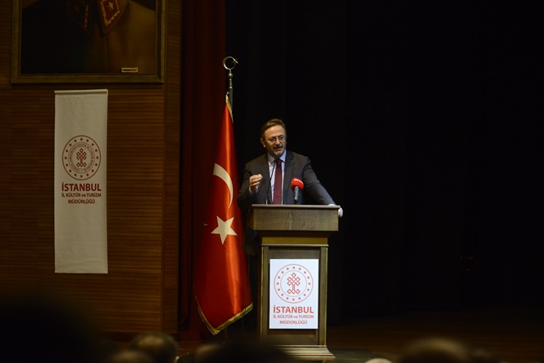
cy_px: 182
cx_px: 272
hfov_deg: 12.8
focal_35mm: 160
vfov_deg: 8.6
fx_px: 2418
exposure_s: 1/125
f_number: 2.8
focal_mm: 160
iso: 2200
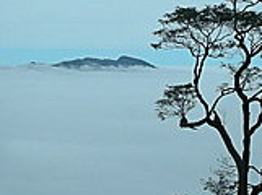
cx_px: 225
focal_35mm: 109
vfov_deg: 13.5
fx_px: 823
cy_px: 40
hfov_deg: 17.9
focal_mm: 5.8
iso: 50
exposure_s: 1/347
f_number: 8.5
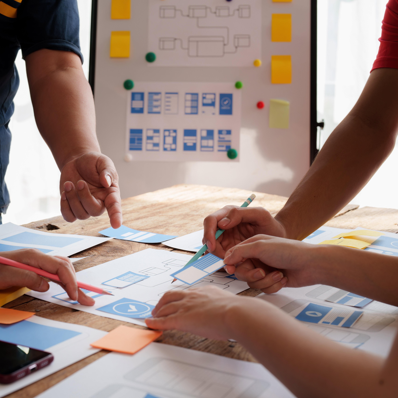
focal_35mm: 64
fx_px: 833
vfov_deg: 26.9
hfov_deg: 26.8
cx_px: 142
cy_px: 200
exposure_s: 1/30
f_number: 5.6
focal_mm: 50
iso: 100
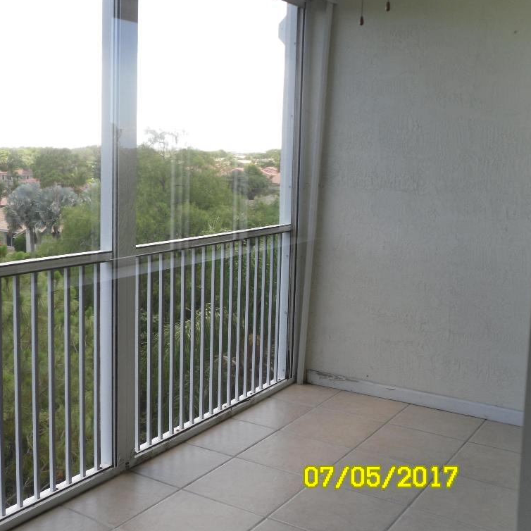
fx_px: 937
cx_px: 187
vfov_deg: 31.6
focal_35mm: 54
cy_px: 267
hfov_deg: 31.4
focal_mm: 6.3
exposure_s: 1/103
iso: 80
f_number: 3.5
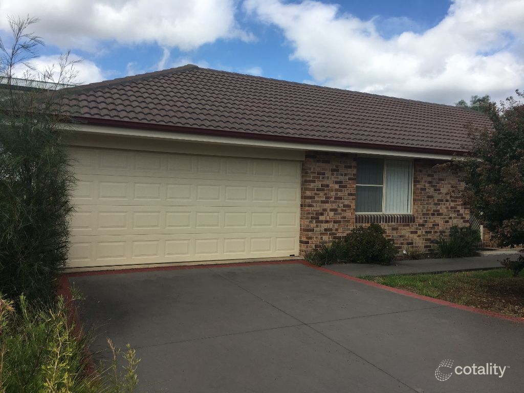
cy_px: 196
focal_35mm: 29
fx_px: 439
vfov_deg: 48.2
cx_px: 262
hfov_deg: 61.7
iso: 25
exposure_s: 1/1637
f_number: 2.2
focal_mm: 4.15
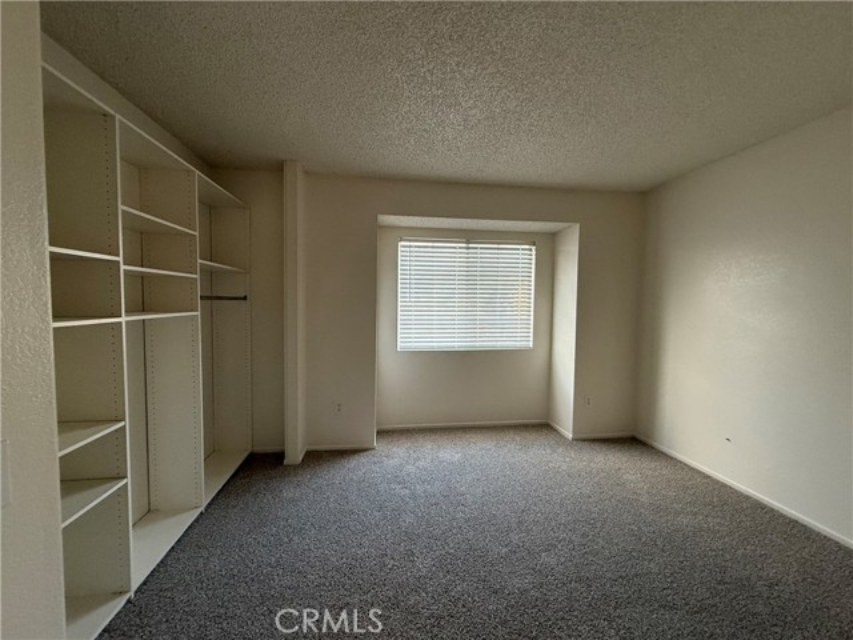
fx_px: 345
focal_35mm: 14
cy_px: 320
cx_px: 426
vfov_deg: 85.7
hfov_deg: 102.1
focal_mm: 2.22
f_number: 2.2
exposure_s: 1/120
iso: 250
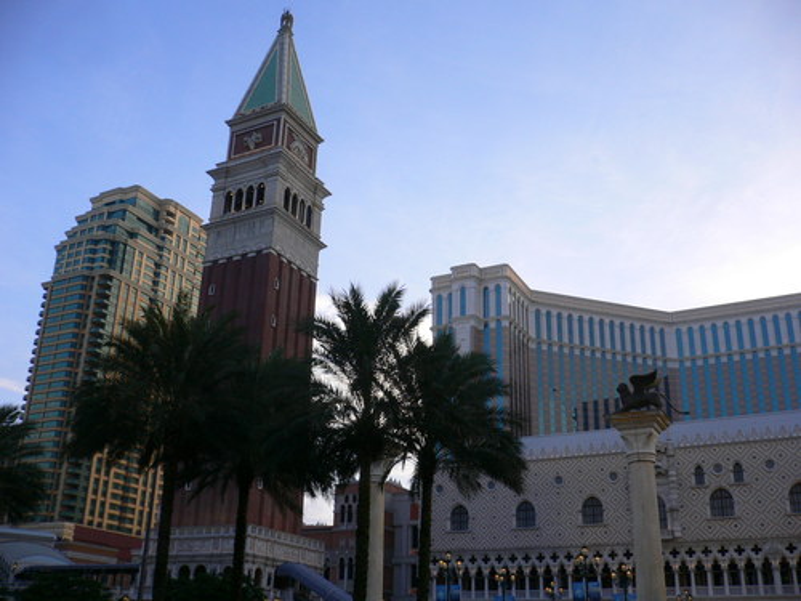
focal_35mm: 35
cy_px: 300
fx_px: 810
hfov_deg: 52.6
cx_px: 400
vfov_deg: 40.7
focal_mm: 5.8
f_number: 2.8
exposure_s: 1/250
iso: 80
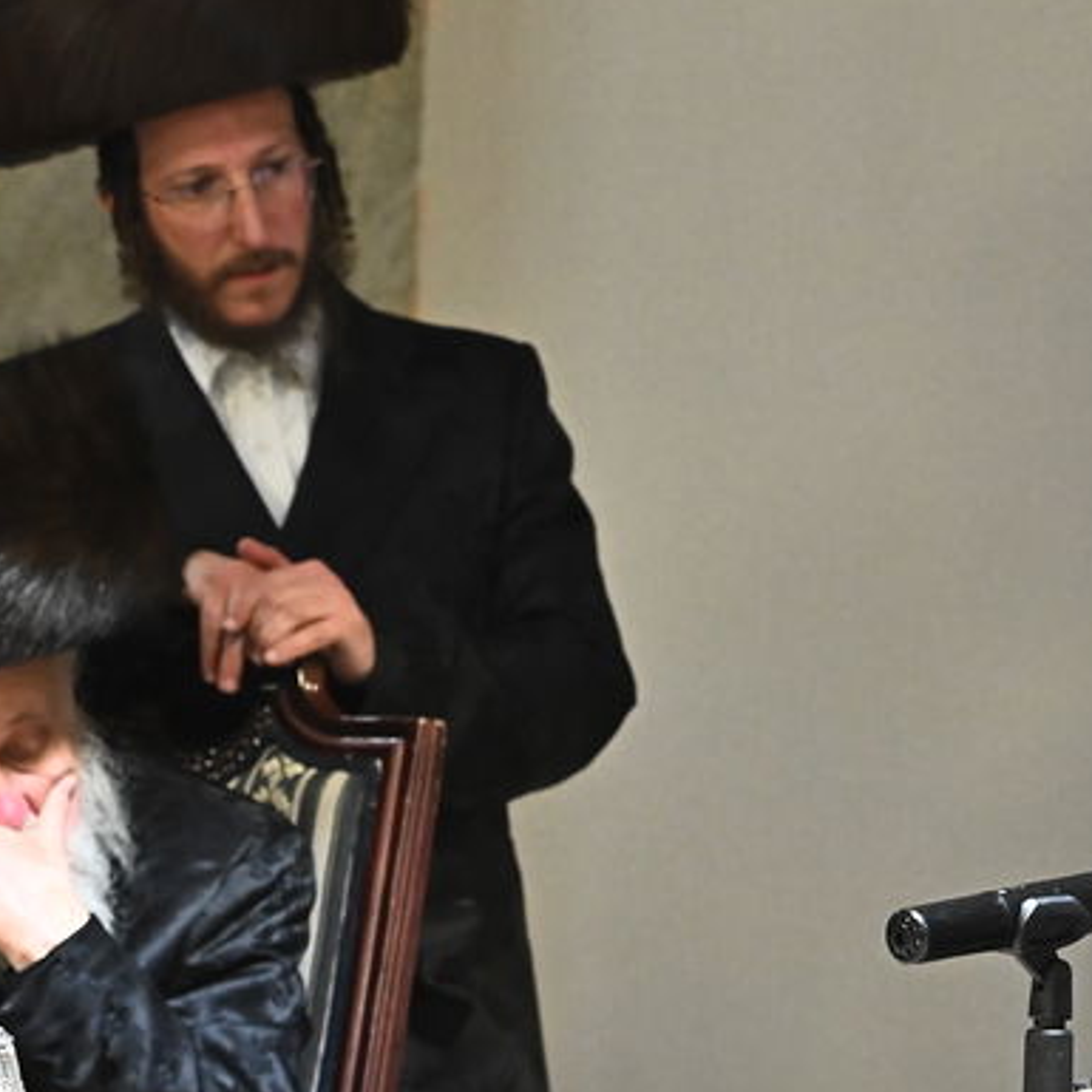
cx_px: 579
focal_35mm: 315
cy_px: 557
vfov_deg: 5.6
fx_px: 11242
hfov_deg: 5.6
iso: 3200
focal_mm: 102
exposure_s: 1/200
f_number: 5.6
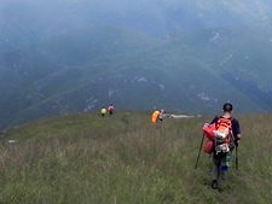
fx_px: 637
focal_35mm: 81
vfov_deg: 17.7
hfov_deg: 24.1
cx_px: 143
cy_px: -9
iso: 160
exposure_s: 1/358
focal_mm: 4.6
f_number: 7.1
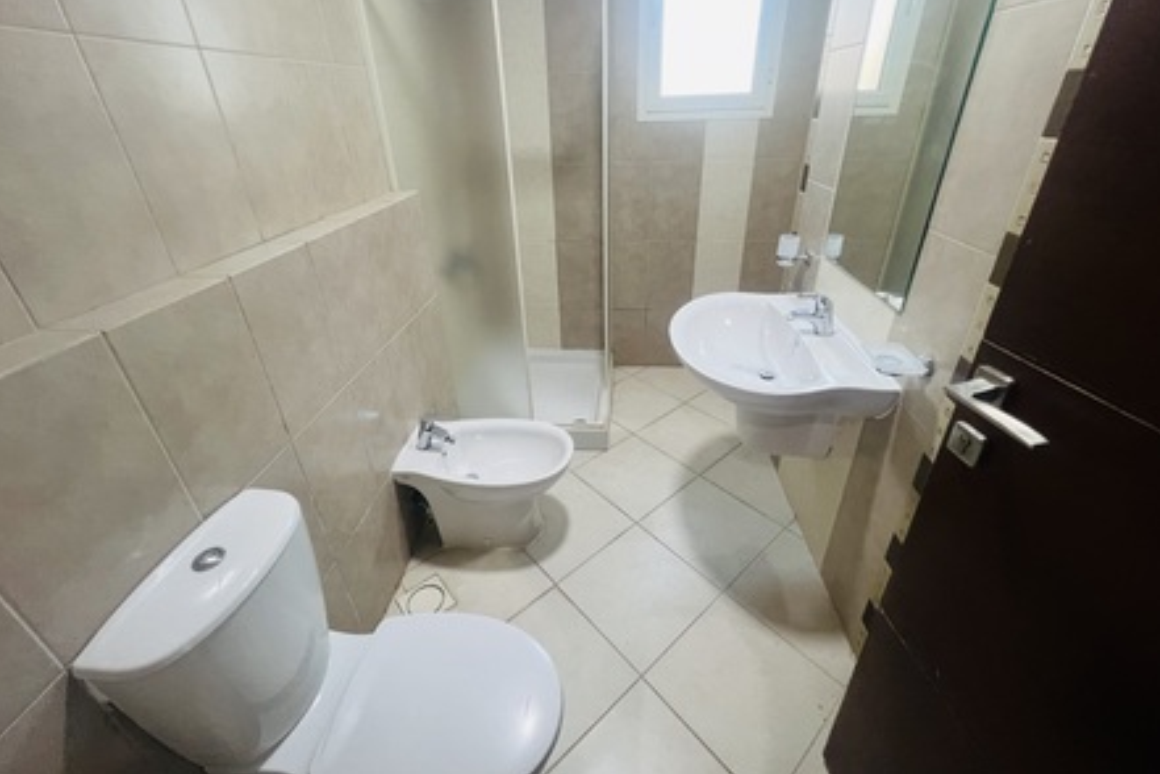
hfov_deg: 104.3
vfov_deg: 80.9
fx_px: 451
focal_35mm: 14
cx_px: 580
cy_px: 346
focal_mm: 1.57
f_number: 1.8
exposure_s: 1/50
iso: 200
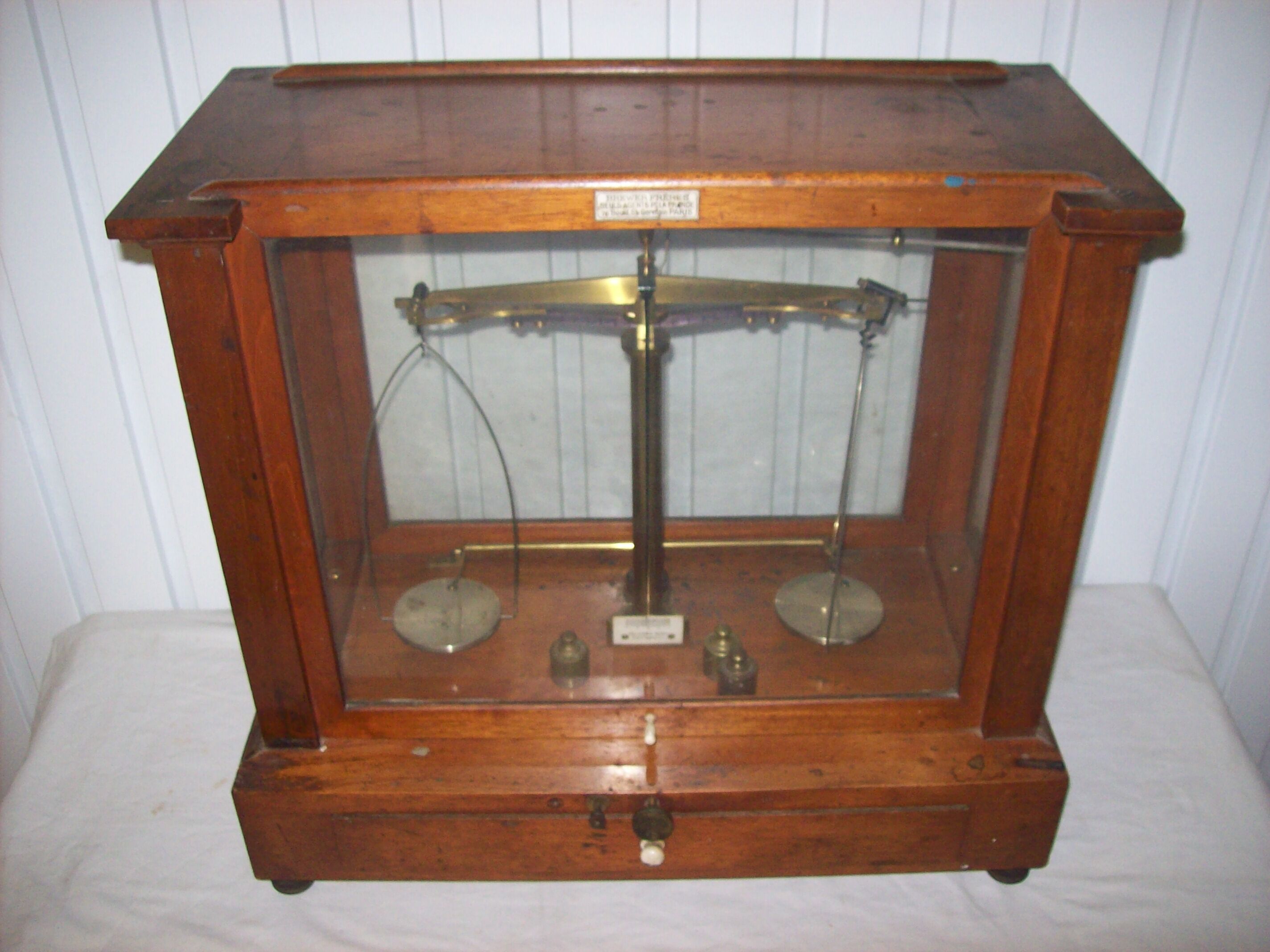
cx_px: 635
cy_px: 476
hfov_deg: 51.4
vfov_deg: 39.6
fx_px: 1320
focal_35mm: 36
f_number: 2.7
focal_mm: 6
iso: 200
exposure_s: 1/64
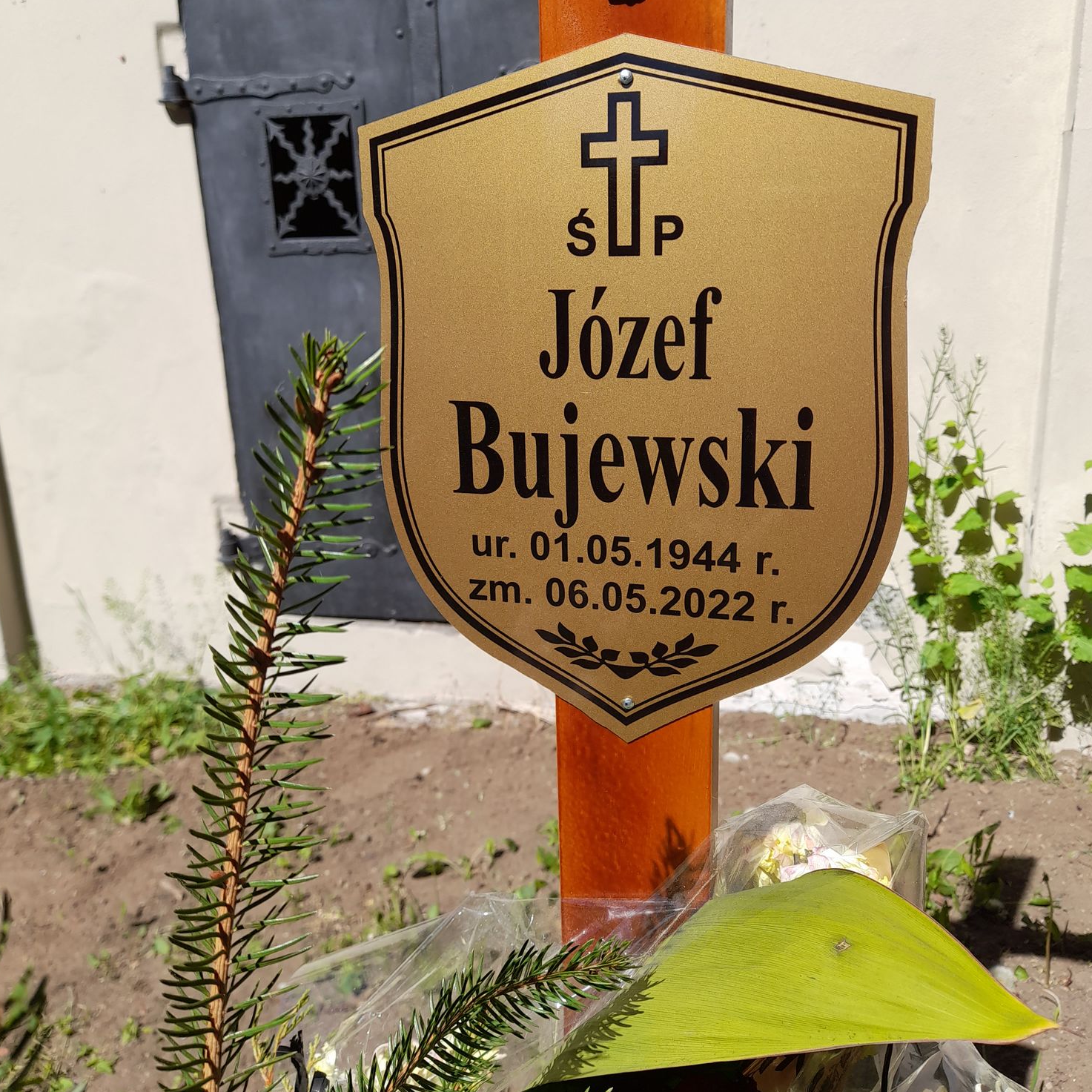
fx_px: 1071
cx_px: 548
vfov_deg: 54.0
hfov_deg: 54.0
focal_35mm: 30
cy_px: 532
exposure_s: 1/815
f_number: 2
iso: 20
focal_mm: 4.6
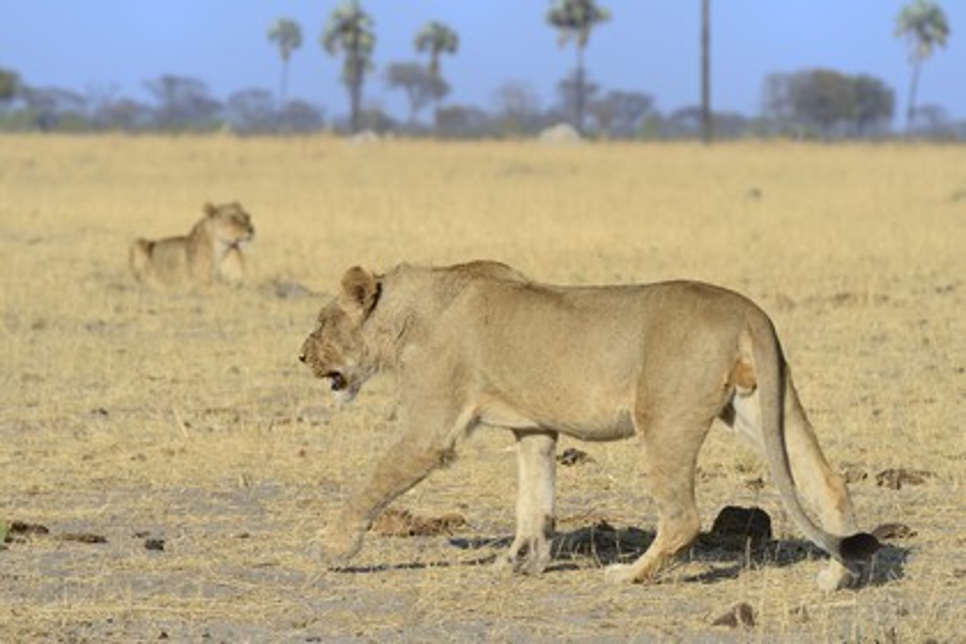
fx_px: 7513
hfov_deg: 7.4
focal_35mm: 280
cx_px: 483
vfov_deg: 4.9
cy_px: 322
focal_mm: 280
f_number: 11
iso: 400
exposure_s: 1/640
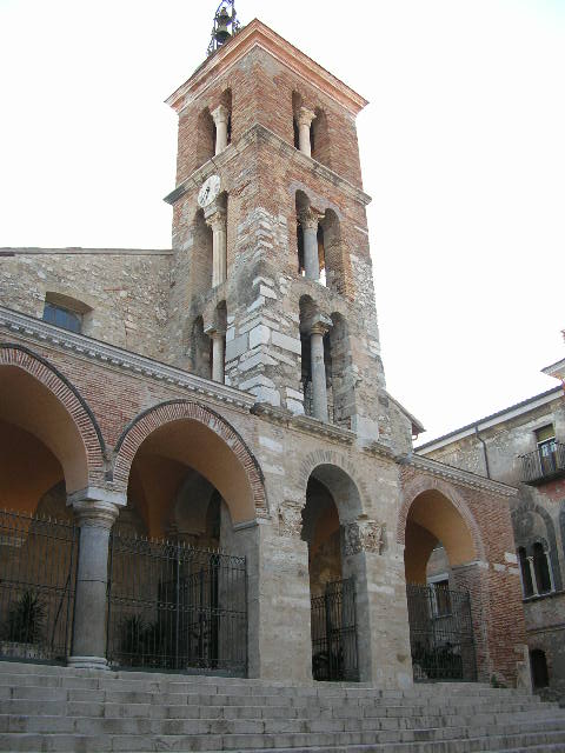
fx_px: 762
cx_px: 282
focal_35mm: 35
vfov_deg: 52.6
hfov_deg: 40.7
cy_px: 376
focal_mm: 5.8
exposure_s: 1/120
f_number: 2.8
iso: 50
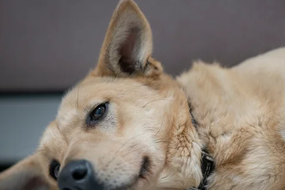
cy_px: 114
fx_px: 997
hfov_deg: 16.2
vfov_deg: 10.9
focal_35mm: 126
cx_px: 182
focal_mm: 85
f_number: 2.2
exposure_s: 1/80
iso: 400
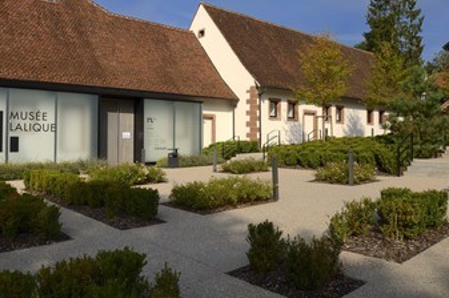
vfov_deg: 43.5
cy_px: 132
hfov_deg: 61.9
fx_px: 374
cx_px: 206
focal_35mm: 30
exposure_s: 1/200
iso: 200
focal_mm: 24
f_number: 14
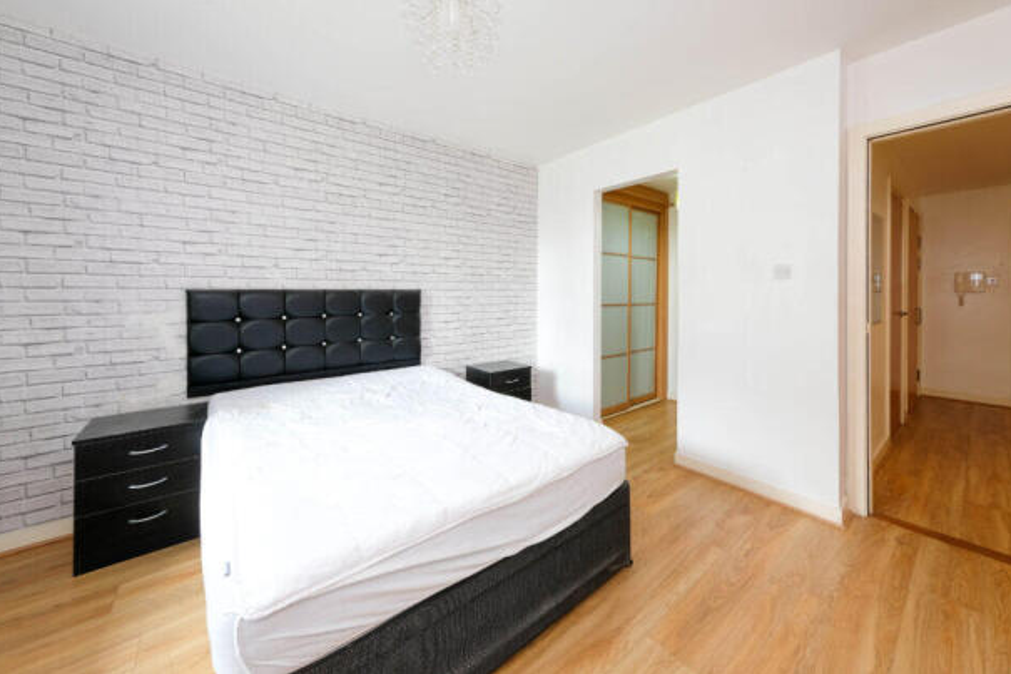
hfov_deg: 108.2
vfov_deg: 85.2
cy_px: 310
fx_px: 365
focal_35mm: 13
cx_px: 539
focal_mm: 8
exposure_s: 1/4
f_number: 8
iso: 200
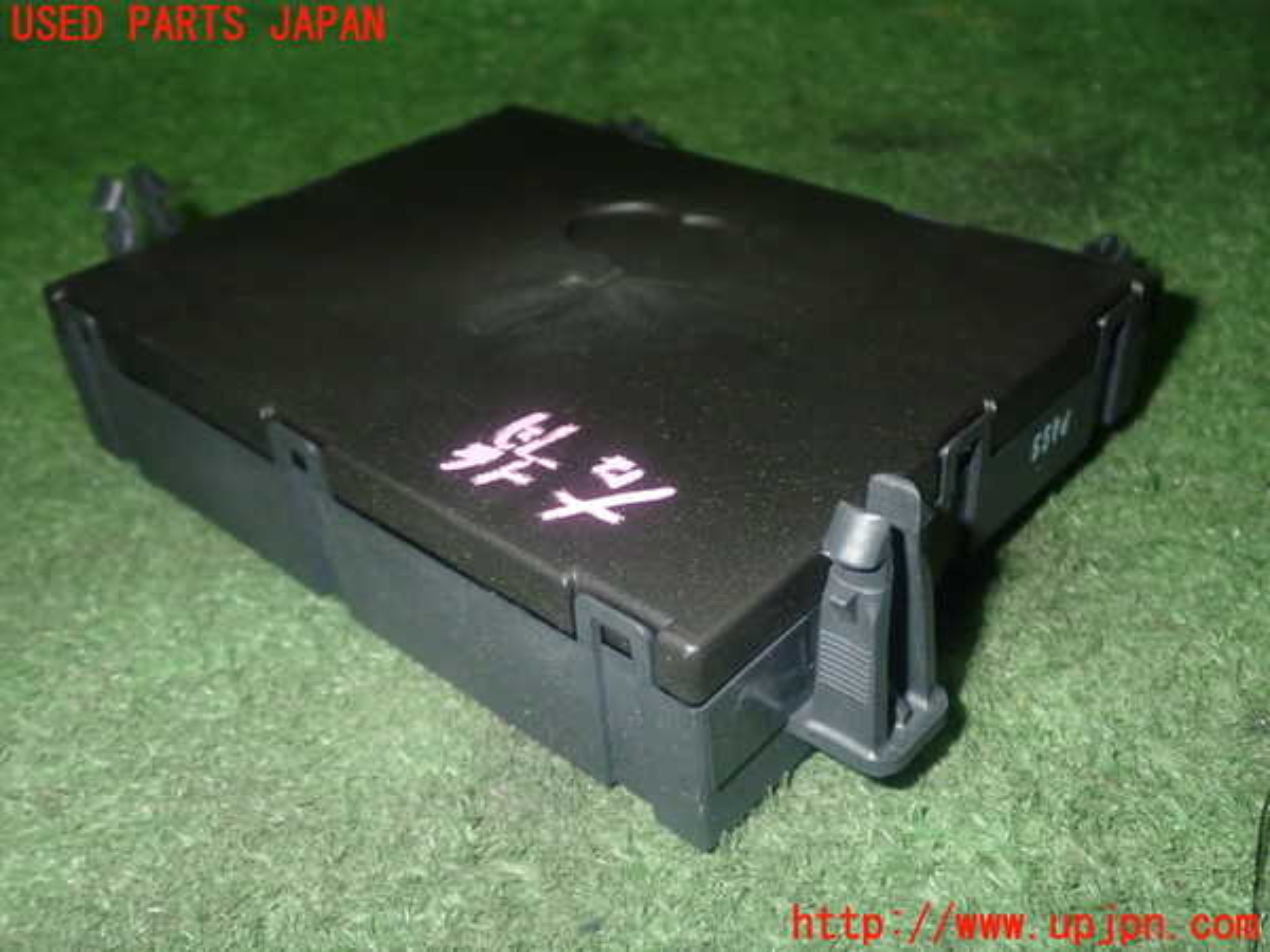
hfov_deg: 51.4
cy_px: 476
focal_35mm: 36
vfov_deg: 39.7
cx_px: 635
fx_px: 1321
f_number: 7.1
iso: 640
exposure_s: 1/40
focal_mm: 6.37
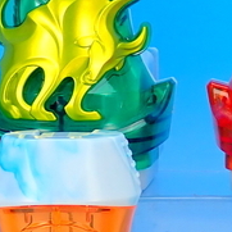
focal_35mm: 205
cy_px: 168
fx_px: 1554
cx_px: 306
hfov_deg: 8.4
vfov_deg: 8.5
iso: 100
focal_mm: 7.31
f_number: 4
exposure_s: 1/13
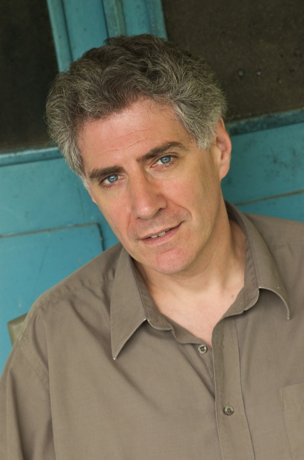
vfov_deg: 16.1
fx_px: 1624
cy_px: 230
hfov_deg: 10.7
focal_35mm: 128
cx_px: 152
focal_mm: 85
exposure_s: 1/125
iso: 400
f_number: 5.6
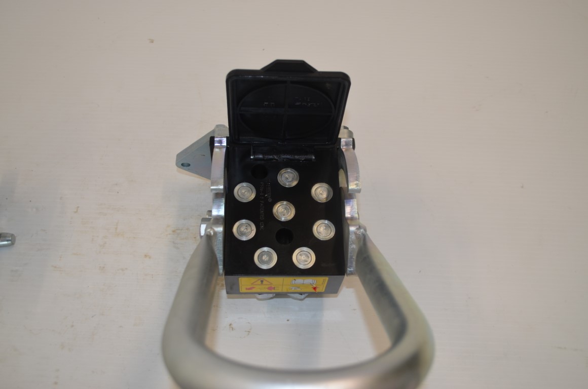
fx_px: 587
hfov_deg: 53.2
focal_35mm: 36
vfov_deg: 36.7
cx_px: 294
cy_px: 194
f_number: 4
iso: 360
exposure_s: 1/125
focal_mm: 24
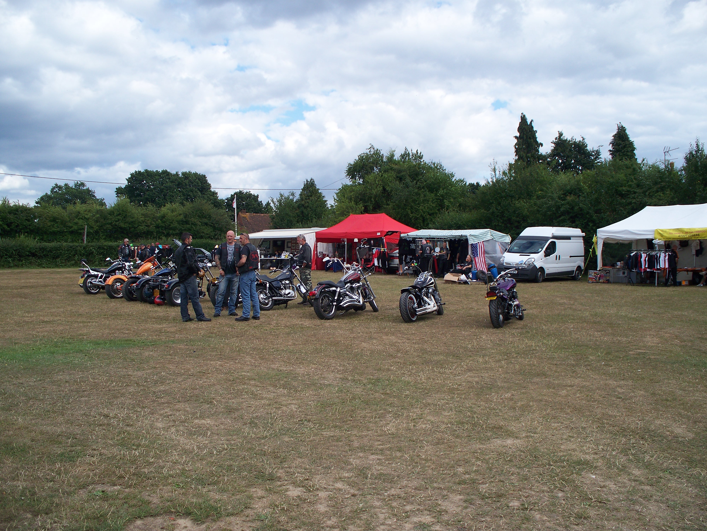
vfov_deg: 39.7
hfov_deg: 51.4
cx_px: 354
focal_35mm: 36
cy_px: 266
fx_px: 735
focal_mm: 7.54
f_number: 2.8
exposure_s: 1/640
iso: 64
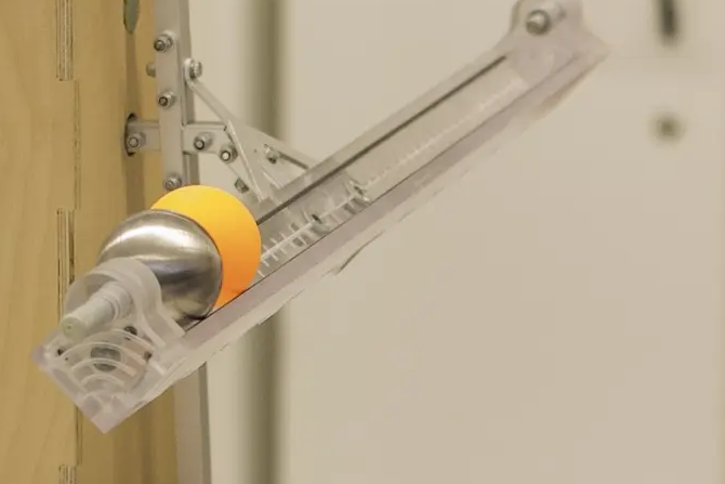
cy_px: 612
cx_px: 920
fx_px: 3464
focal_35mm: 172
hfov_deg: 11.7
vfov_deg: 7.9
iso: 640
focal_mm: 40
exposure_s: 1/200
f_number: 2.8
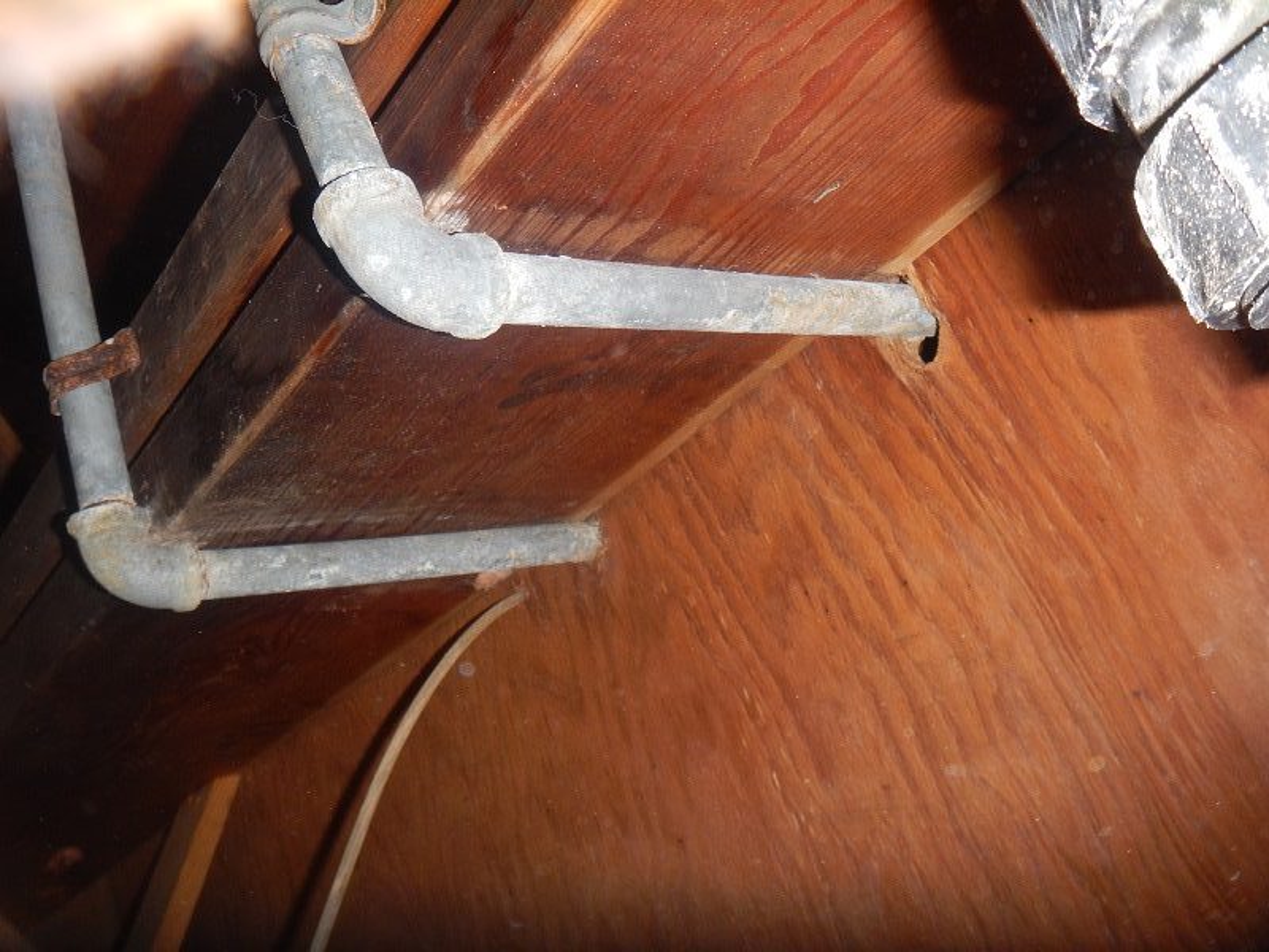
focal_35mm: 33
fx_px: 1210
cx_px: 634
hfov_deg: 55.4
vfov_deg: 42.9
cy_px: 476
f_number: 7.9
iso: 200
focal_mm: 5.9
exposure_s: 1/30
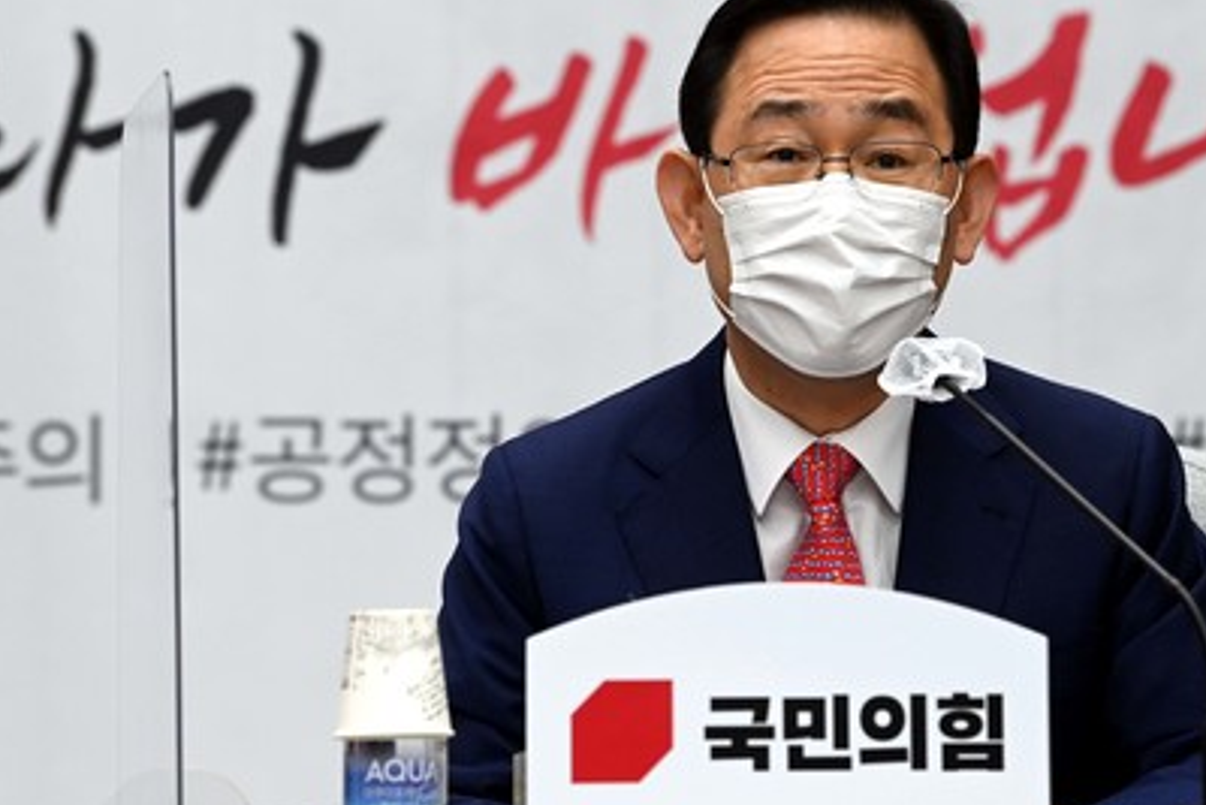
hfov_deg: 6.9
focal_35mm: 300
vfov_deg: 4.6
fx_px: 10053
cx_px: 772
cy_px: 314
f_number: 5.6
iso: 1000
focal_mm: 200
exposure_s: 1/250
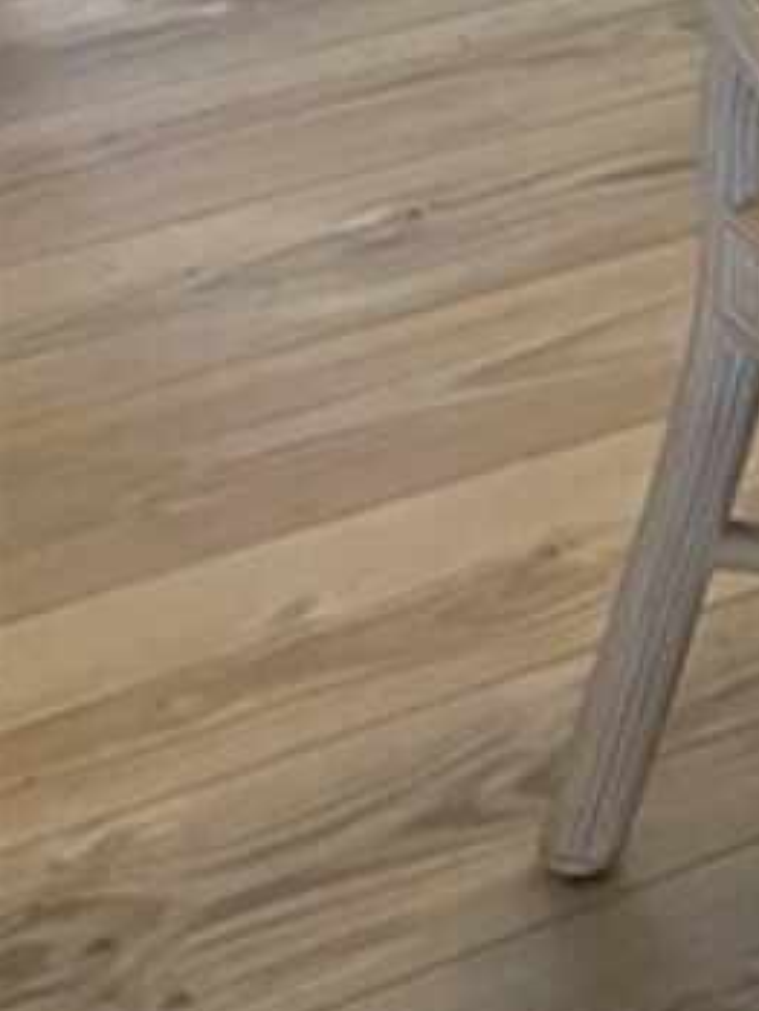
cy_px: -1017
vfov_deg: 12.6
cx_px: 1848
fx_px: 4003
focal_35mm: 137
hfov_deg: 9.6
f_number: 1.8
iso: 160
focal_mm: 3.99
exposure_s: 1/60
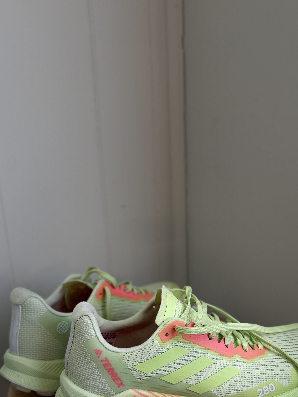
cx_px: 173
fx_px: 402
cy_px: 283
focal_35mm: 35
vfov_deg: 51.0
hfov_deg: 40.6
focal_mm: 6.76
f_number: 1.78
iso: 100
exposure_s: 1/120
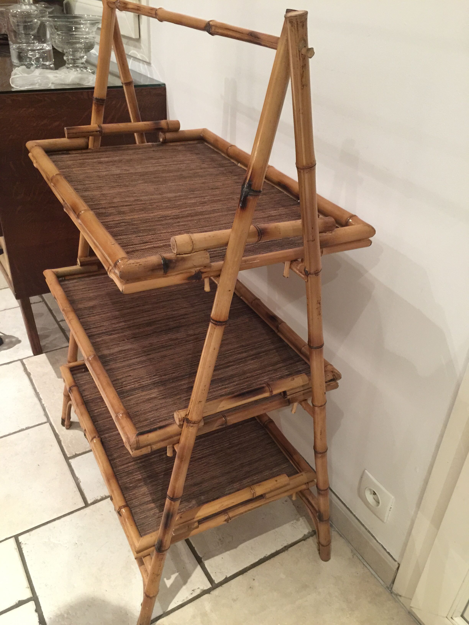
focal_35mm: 29
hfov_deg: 48.2
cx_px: 234
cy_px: 312
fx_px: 524
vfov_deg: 61.7
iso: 125
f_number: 2.2
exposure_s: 1/10
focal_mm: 4.15
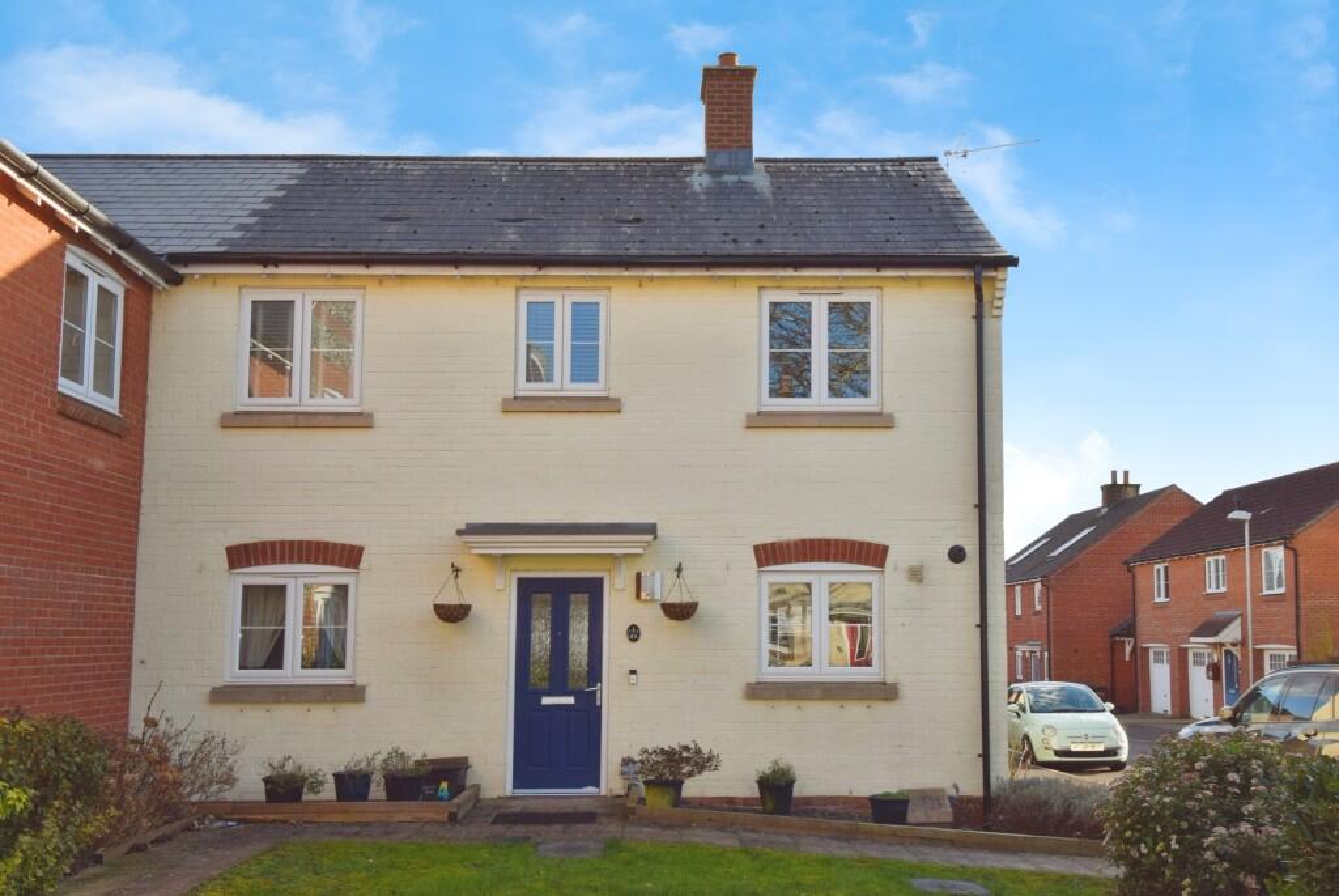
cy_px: 448
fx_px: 1229
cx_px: 670
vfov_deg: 40.1
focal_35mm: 33
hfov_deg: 57.2
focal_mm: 22
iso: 100
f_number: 9
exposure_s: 1/200
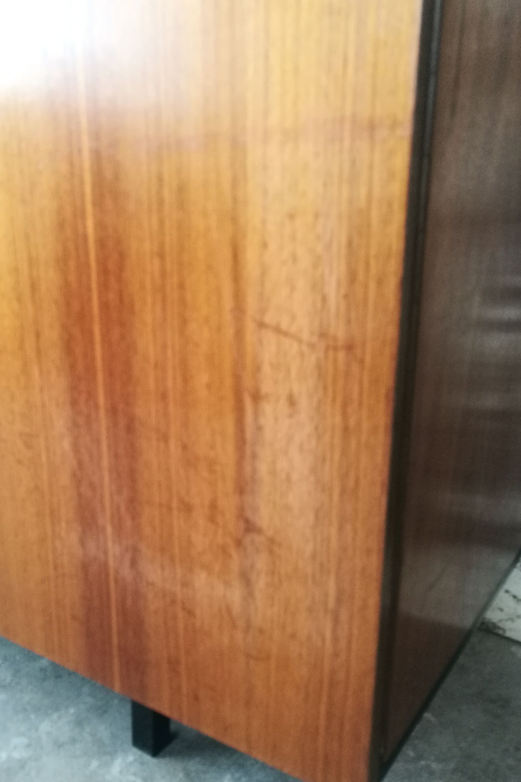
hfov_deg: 38.5
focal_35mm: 34
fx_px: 738
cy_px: 428
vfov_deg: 55.7
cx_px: 178
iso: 320
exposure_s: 1/33.3
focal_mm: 4.5
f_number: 2.2
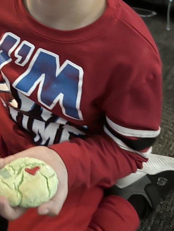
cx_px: 38
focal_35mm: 46
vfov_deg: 39.4
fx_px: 308
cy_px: 42
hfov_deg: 30.8
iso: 2000
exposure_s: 1/16
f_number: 1.78
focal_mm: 6.86
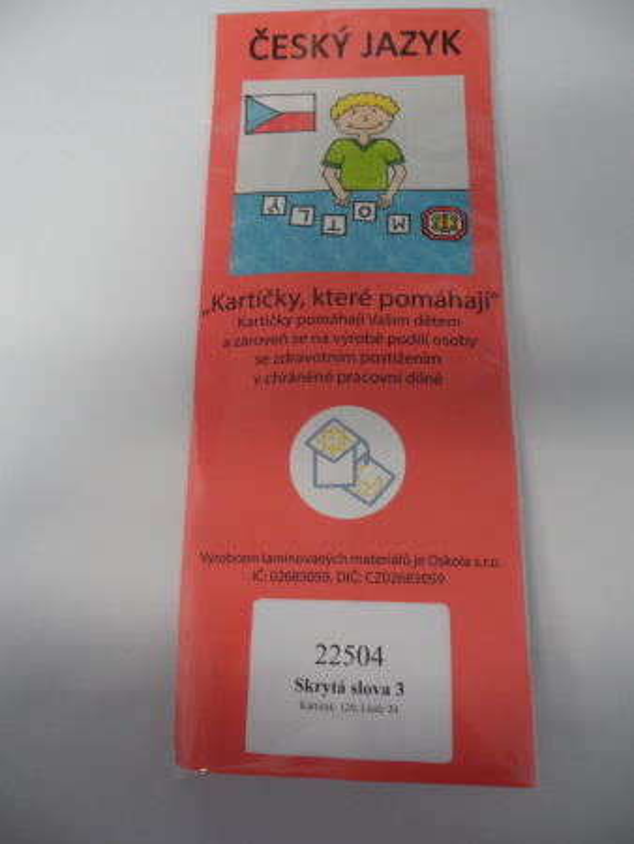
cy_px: 422
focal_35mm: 27
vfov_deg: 65.3
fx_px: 659
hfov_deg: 51.4
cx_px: 317
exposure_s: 1/20
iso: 200
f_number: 3.5
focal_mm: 4.9
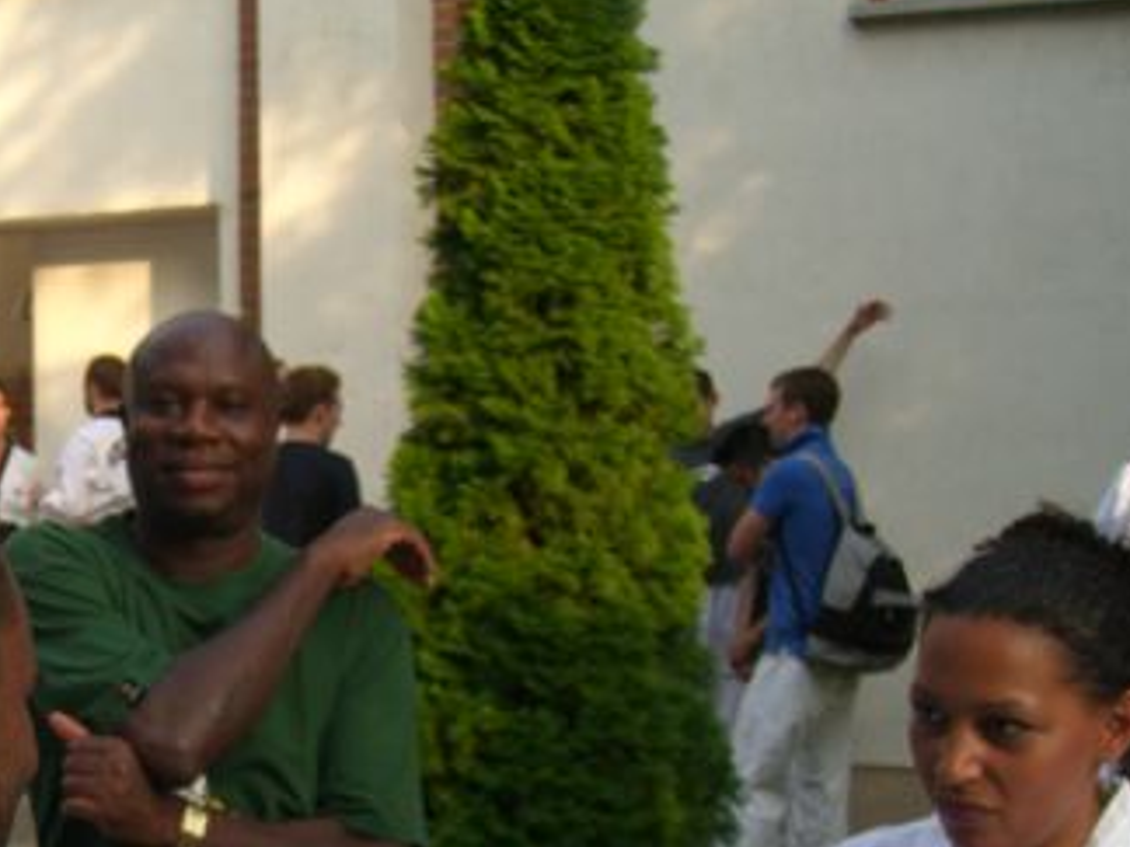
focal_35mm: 75
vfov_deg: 19.3
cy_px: 739
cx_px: 38
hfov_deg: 24.9
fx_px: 2448
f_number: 2.8
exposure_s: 1/250
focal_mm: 7.9
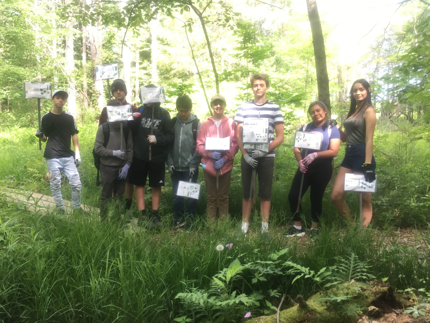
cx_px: 215
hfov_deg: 61.7
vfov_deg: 48.2
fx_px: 360
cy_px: 162
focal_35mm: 29
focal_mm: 4.15
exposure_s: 1/40
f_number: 2.2
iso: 25
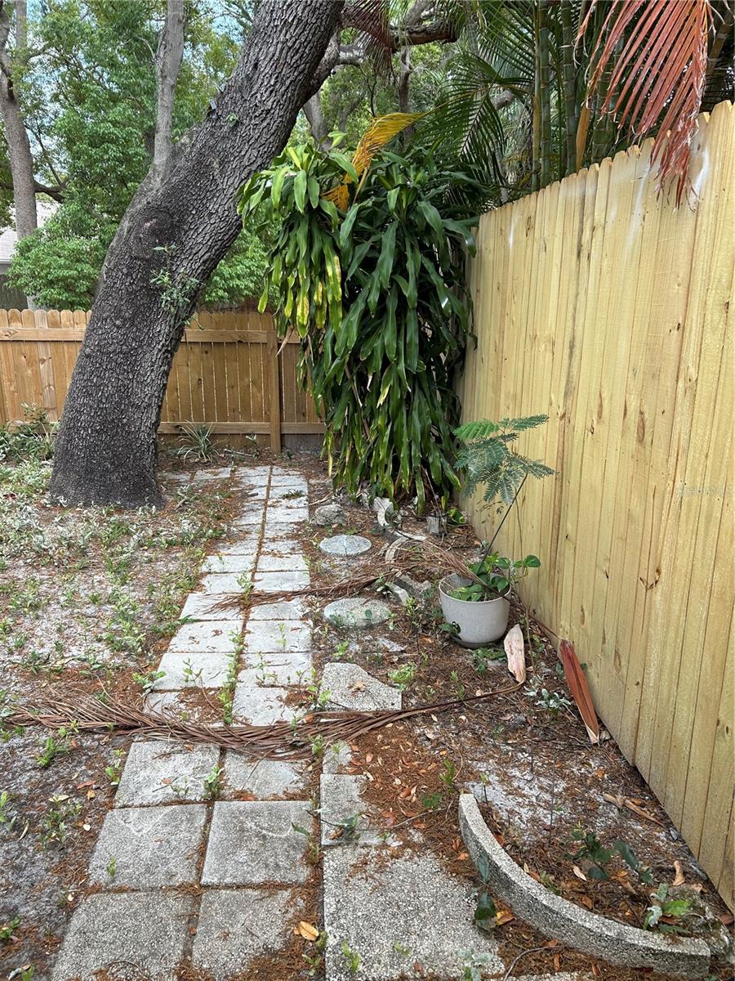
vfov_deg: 67.3
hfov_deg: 53.1
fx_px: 736
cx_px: 368
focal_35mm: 26
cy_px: 490
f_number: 1.5
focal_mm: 5.7
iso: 50
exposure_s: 1/539
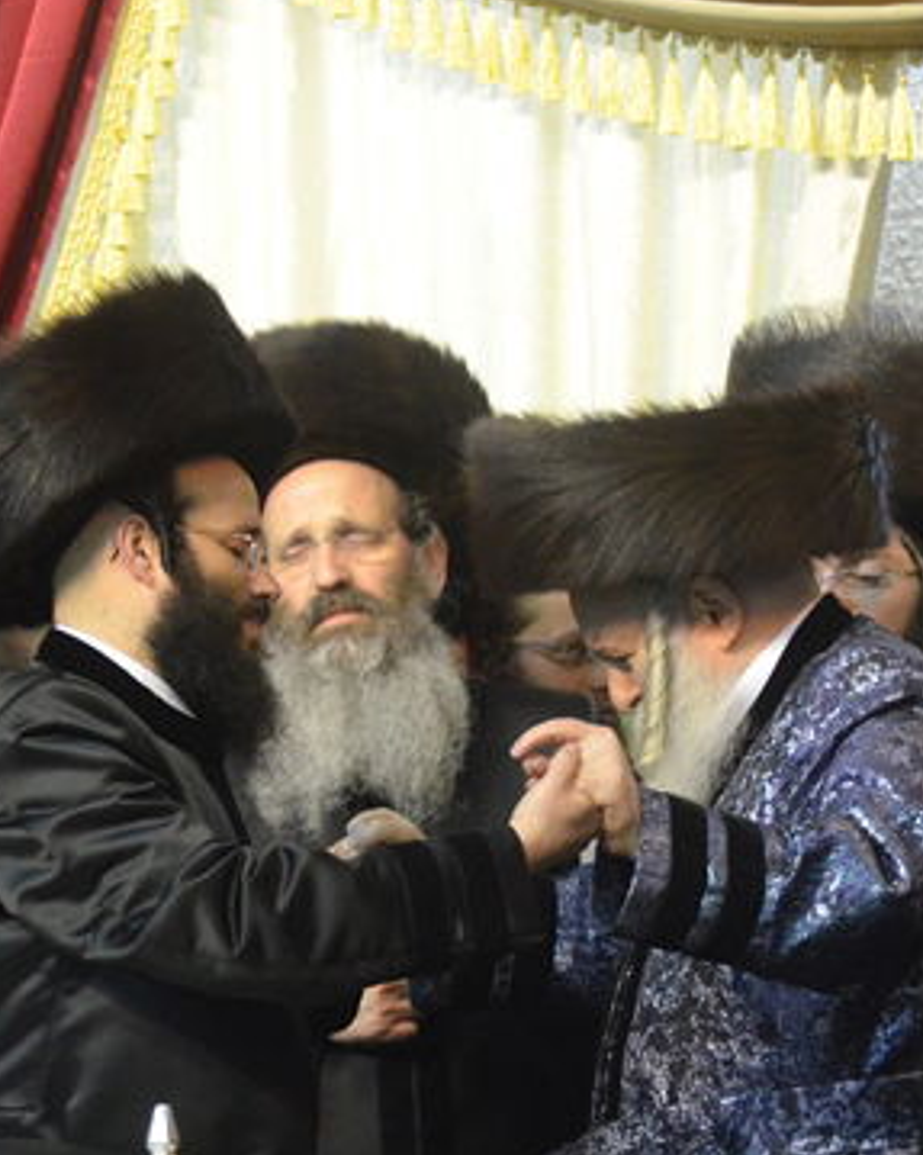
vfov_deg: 5.9
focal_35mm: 329
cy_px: 833
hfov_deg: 4.7
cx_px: 540
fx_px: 11241
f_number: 4.8
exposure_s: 1/125
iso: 3200
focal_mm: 105
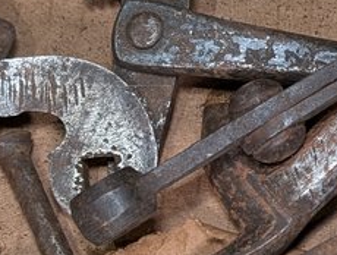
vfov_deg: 9.5
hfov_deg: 12.4
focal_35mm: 157
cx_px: 361
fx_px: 1533
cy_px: 225
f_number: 1.68
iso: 56
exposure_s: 1/64.8
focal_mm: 6.9
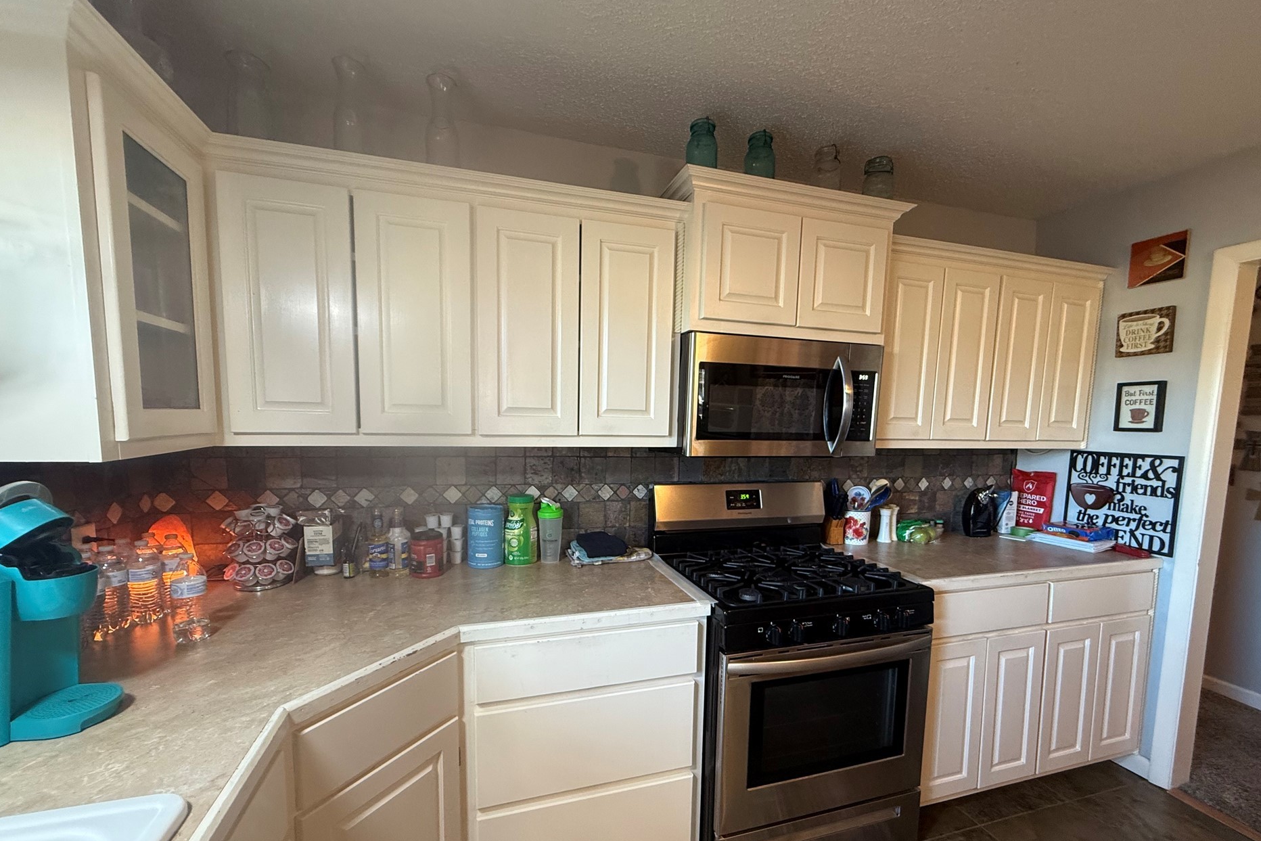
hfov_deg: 100.4
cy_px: 470
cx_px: 633
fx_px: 525
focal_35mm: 15
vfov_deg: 77.0
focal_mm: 2.22
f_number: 2.2
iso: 250
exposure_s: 1/60
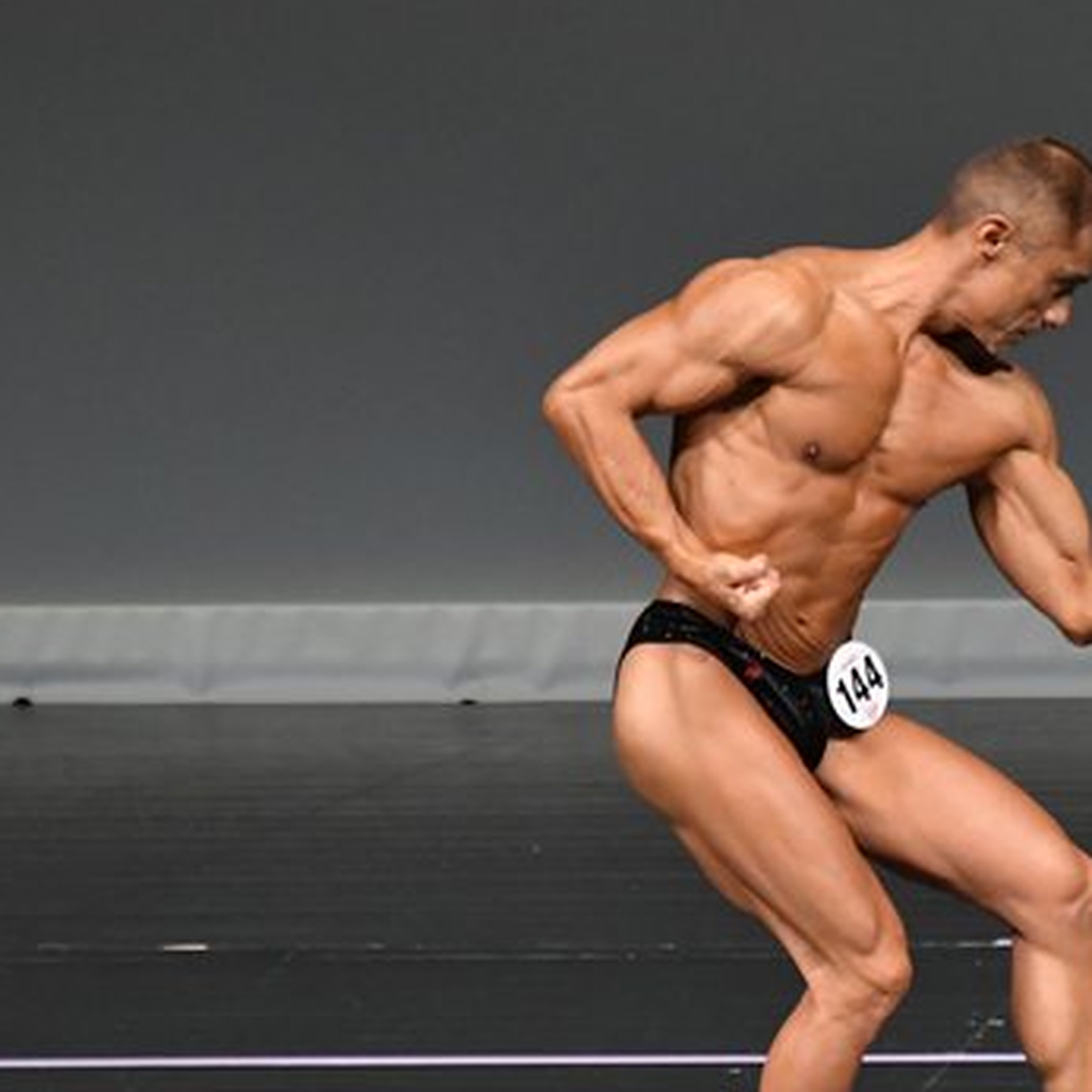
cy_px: 694
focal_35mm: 714
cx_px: 882
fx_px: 25483
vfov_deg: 2.5
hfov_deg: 2.5
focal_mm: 250
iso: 4000
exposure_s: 1/400
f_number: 5.6
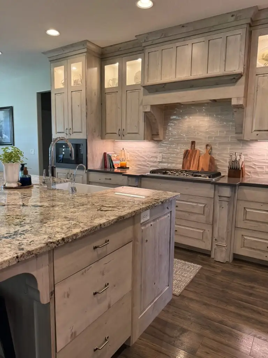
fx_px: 248
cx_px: 134
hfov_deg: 56.8
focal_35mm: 24
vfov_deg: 71.6
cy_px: 179
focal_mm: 6.76
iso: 250
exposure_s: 1/120
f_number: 1.78
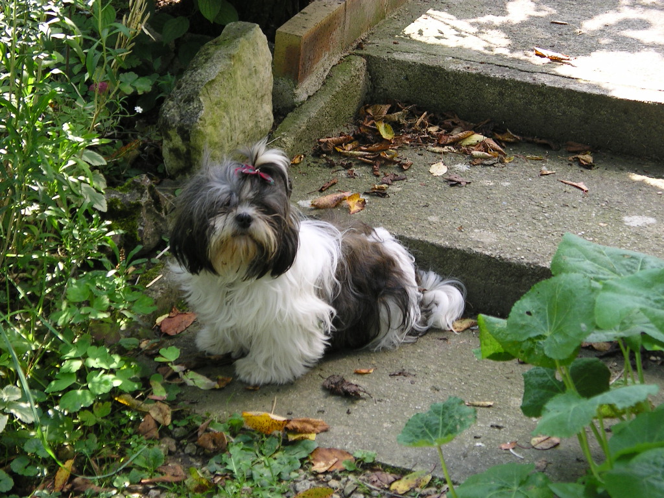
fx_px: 2187
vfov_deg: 13.0
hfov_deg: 17.3
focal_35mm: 114
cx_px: 332
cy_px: 249
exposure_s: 1/114
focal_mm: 23.8
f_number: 4
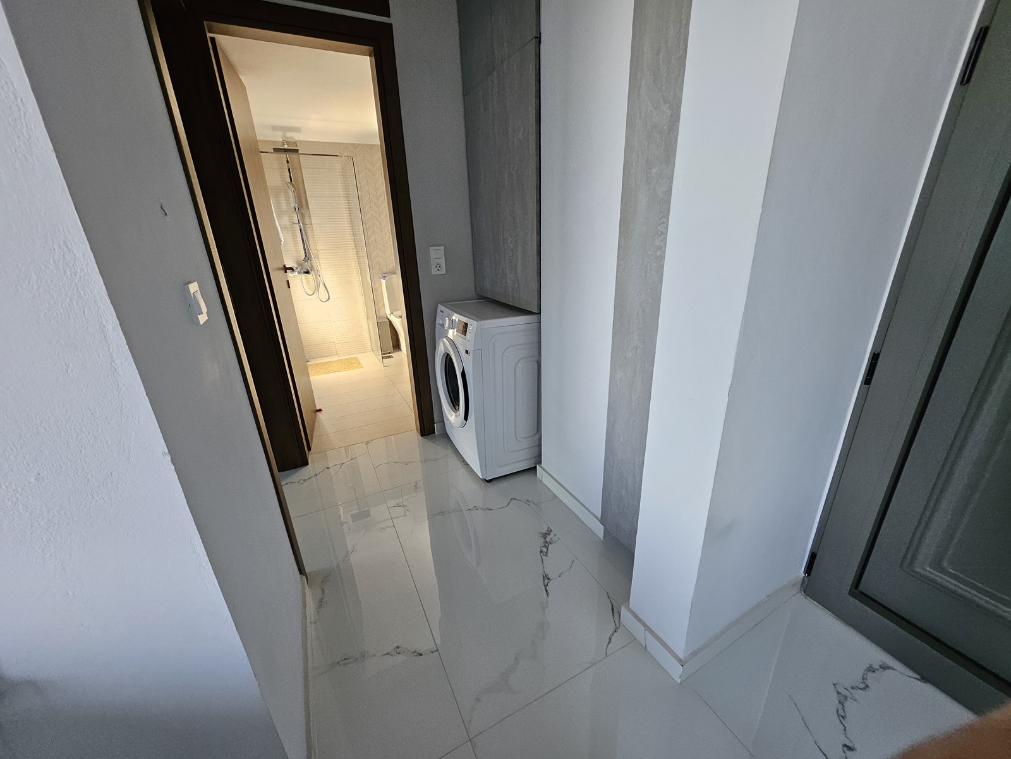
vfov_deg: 89.9
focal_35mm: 13
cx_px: 506
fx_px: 380
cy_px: 380
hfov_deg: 106.2
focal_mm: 1.74
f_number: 2.2
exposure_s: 1/100
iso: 160
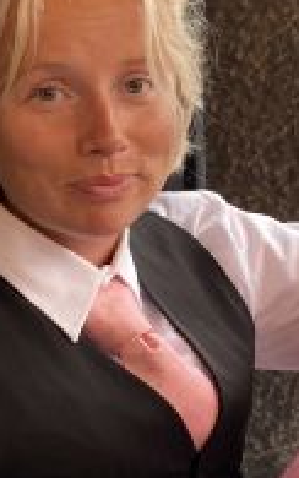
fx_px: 1107
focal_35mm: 85
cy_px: 321
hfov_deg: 15.4
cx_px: 152
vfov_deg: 24.2
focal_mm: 4.25
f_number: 1.8
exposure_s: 1/59
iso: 160
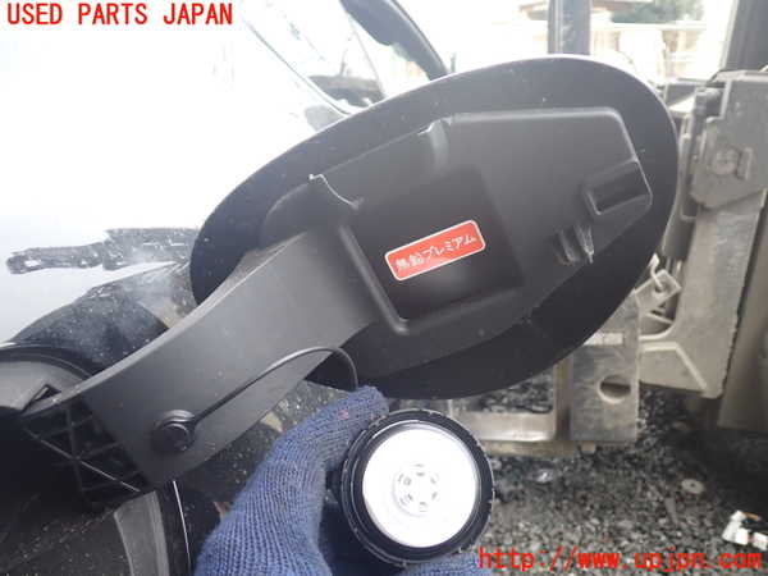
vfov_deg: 46.8
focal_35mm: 30
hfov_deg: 60.0
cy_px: 288
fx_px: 666
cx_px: 384
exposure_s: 1/60
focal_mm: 5.4
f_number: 2.3
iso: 200
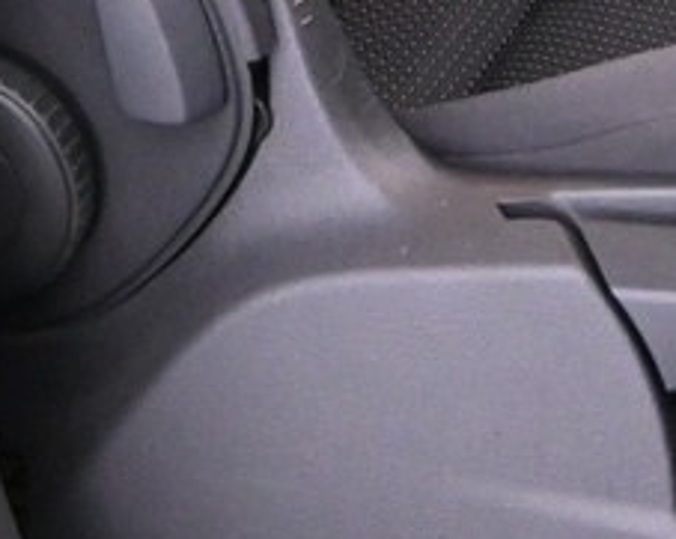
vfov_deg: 8.8
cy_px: -700
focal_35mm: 161
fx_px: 3217
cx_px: 682
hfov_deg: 11.9
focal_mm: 16
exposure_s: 1/25
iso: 2500
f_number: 3.5
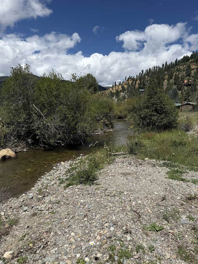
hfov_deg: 56.8
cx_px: 99
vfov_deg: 71.6
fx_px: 183
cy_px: 132
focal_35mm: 24
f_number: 1.78
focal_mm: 6.76
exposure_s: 1/7353
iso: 80
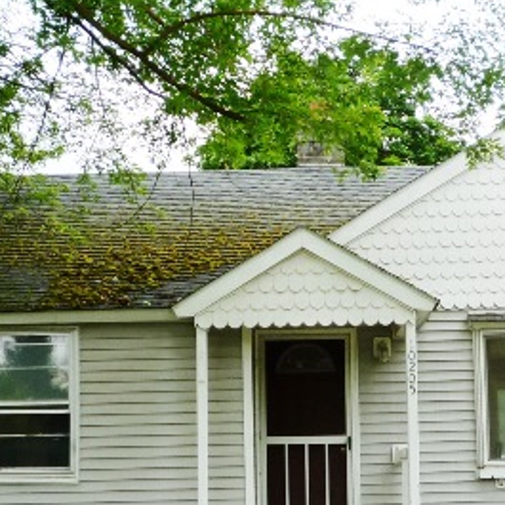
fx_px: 1023
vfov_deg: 27.4
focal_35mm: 62
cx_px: 320
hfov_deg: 27.6
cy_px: 368
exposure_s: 1/250
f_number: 3.3
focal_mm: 5.2
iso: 80
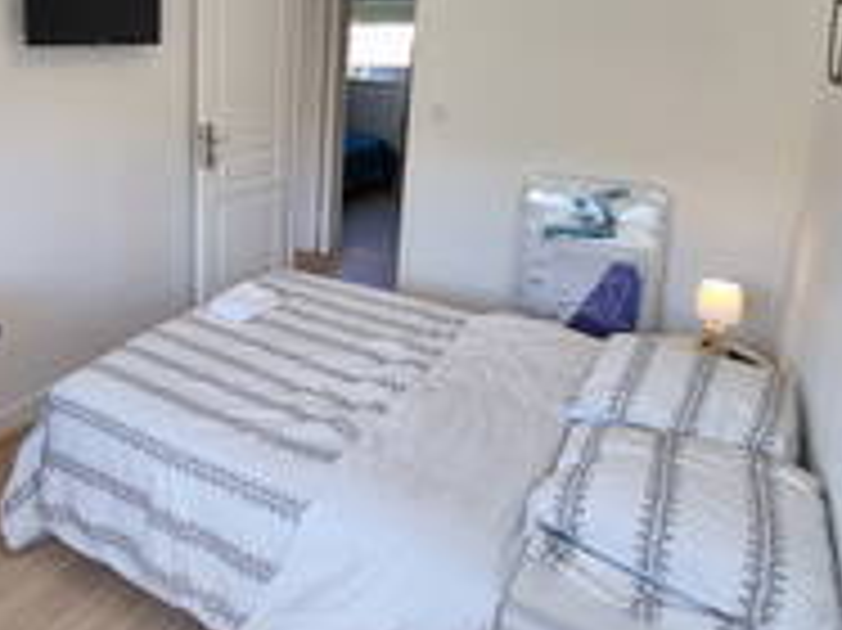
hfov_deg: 65.4
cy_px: 171
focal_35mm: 25
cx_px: 216
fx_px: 608
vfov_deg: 52.8
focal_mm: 2.2
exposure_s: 1/100
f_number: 2.2
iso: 50
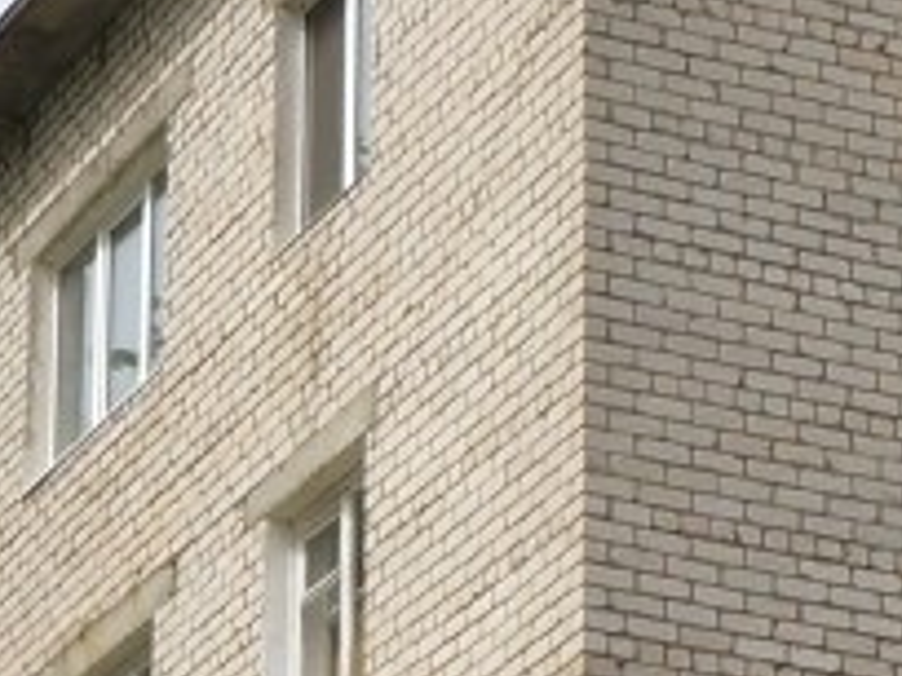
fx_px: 5524
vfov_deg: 6.8
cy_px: 1230
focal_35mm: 212
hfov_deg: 9.3
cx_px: 579
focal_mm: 20
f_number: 13
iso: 100
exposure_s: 1/160
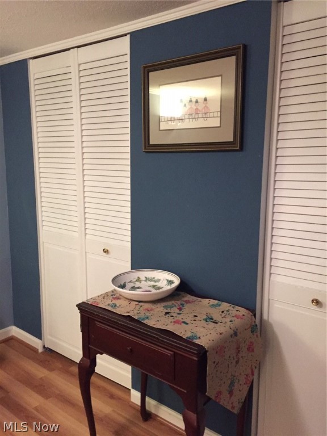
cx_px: 164
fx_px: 365
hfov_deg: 48.2
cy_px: 218
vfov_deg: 61.7
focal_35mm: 29
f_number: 2.2
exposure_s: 1/15
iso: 320
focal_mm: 4.15
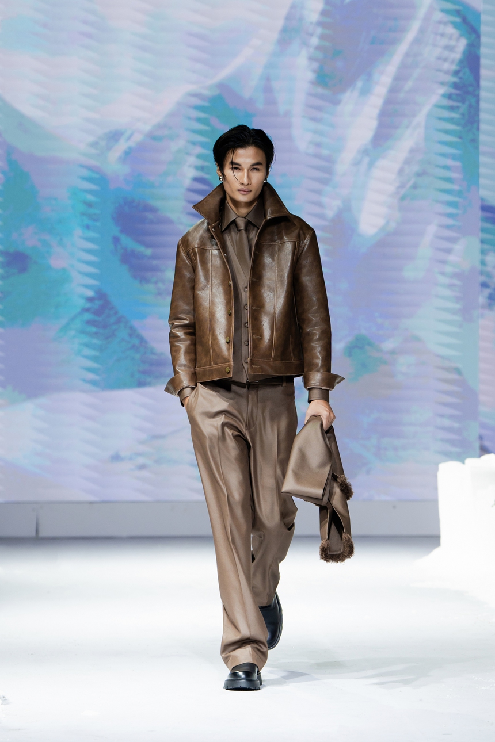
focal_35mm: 190
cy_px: 371
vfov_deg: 10.8
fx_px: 3918
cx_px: 248
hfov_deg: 7.2
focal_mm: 127
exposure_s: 1/800
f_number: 3.5
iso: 800
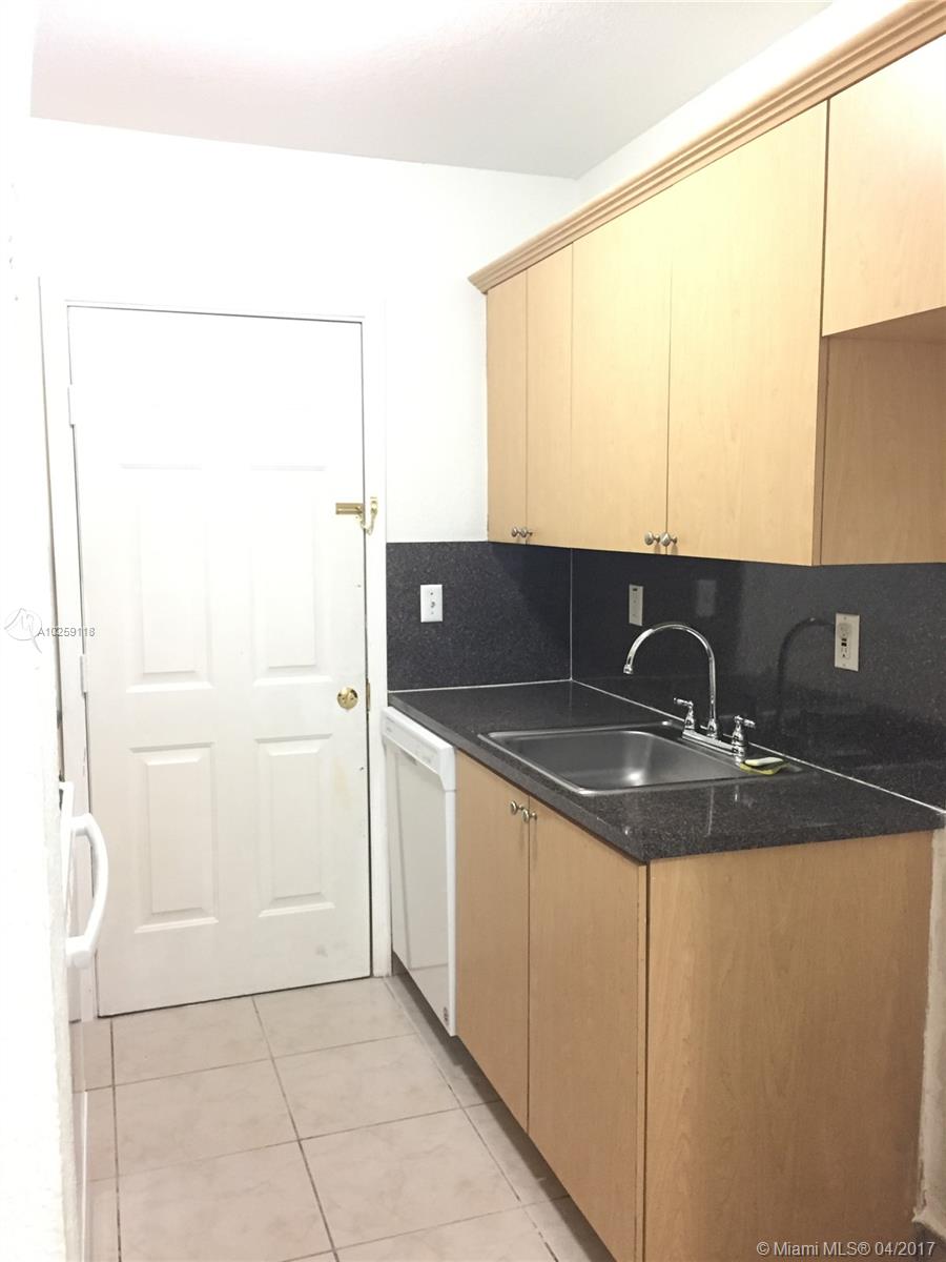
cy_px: 631
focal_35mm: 29
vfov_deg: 61.7
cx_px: 473
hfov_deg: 48.2
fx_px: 1057
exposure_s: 1/20
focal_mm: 4.15
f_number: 2.2
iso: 250
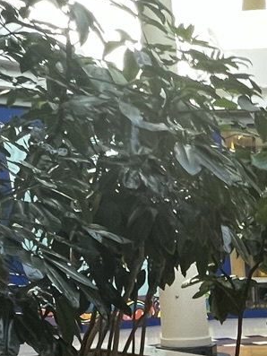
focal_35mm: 67
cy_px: 584
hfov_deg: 20.2
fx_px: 689
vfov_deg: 22.0
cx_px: 339
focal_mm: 1.57
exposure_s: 1/120
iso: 160
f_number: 1.8
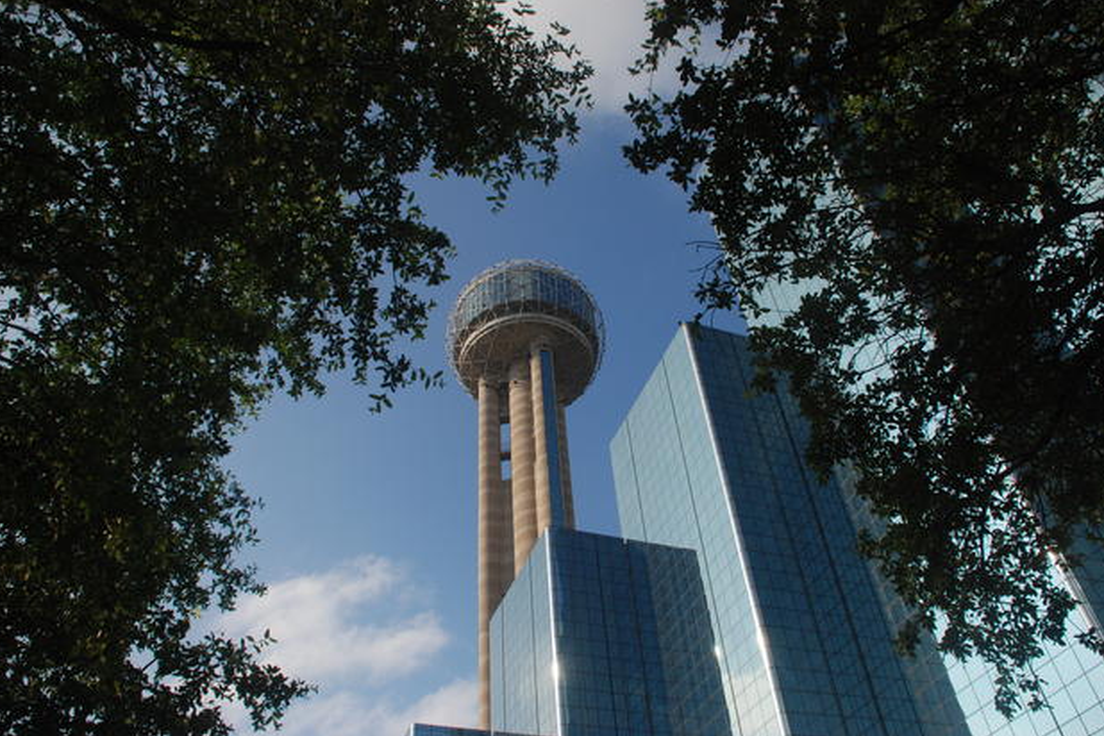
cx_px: 543
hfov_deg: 65.5
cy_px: 363
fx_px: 859
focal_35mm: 28
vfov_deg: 46.4
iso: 200
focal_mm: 18
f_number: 3.5
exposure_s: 1/2500
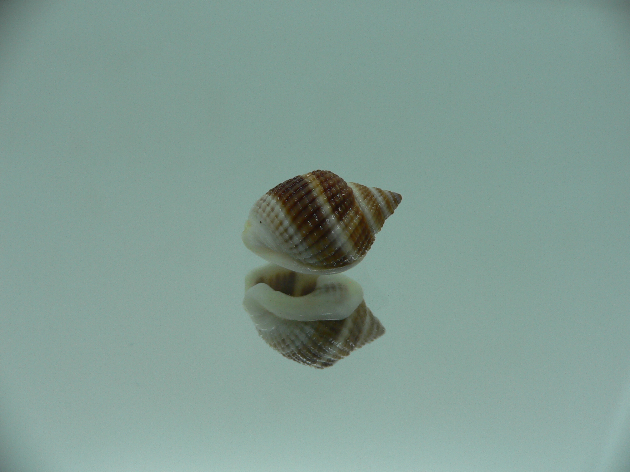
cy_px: 236
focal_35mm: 35
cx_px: 315
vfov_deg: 40.7
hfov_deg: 52.6
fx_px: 637
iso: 80
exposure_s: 1/80
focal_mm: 4.6
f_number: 2.8
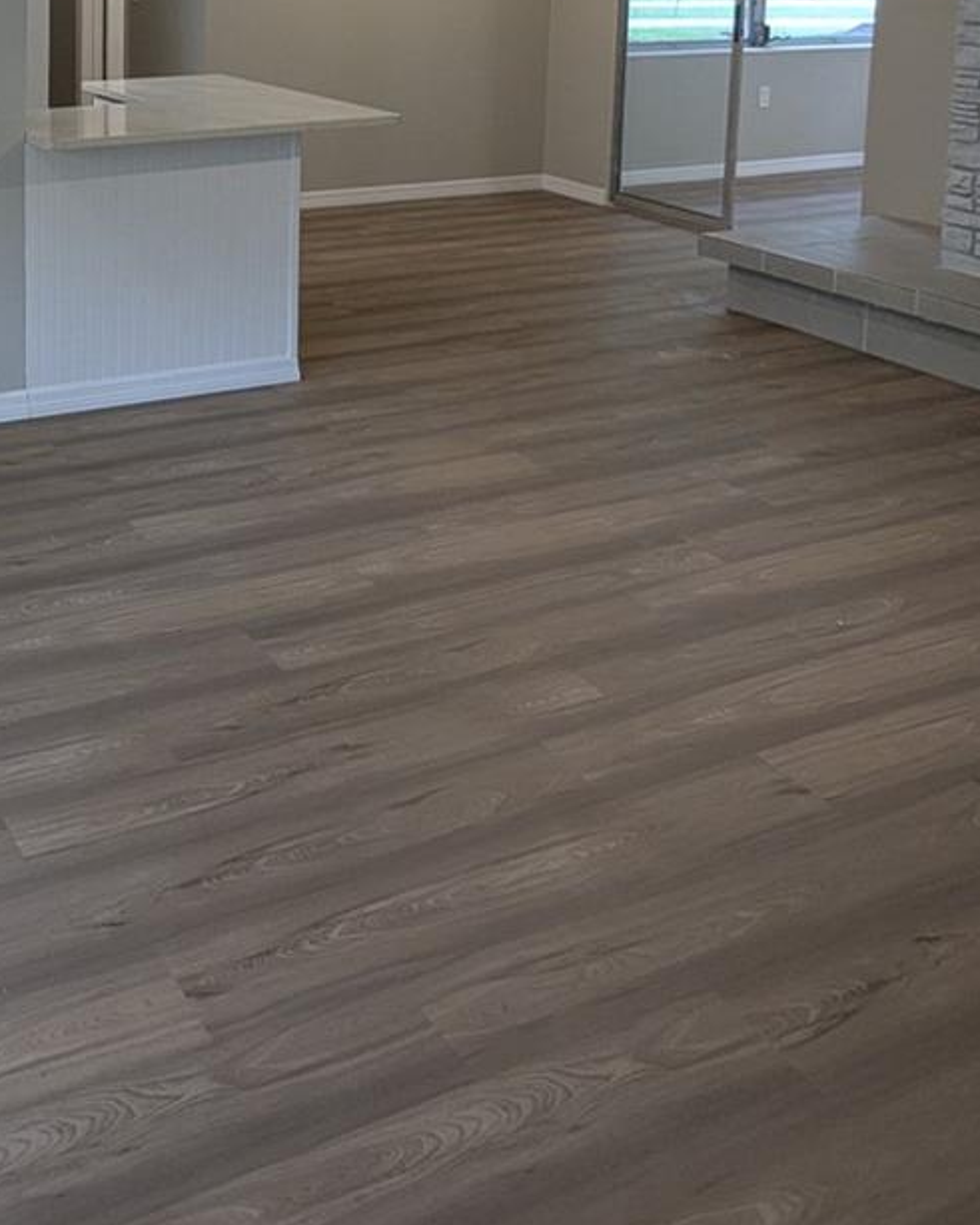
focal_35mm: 33
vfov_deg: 46.8
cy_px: 48
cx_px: 80
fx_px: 1197
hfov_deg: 40.8
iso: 37
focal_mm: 1.95
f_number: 2.2
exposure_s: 1/40
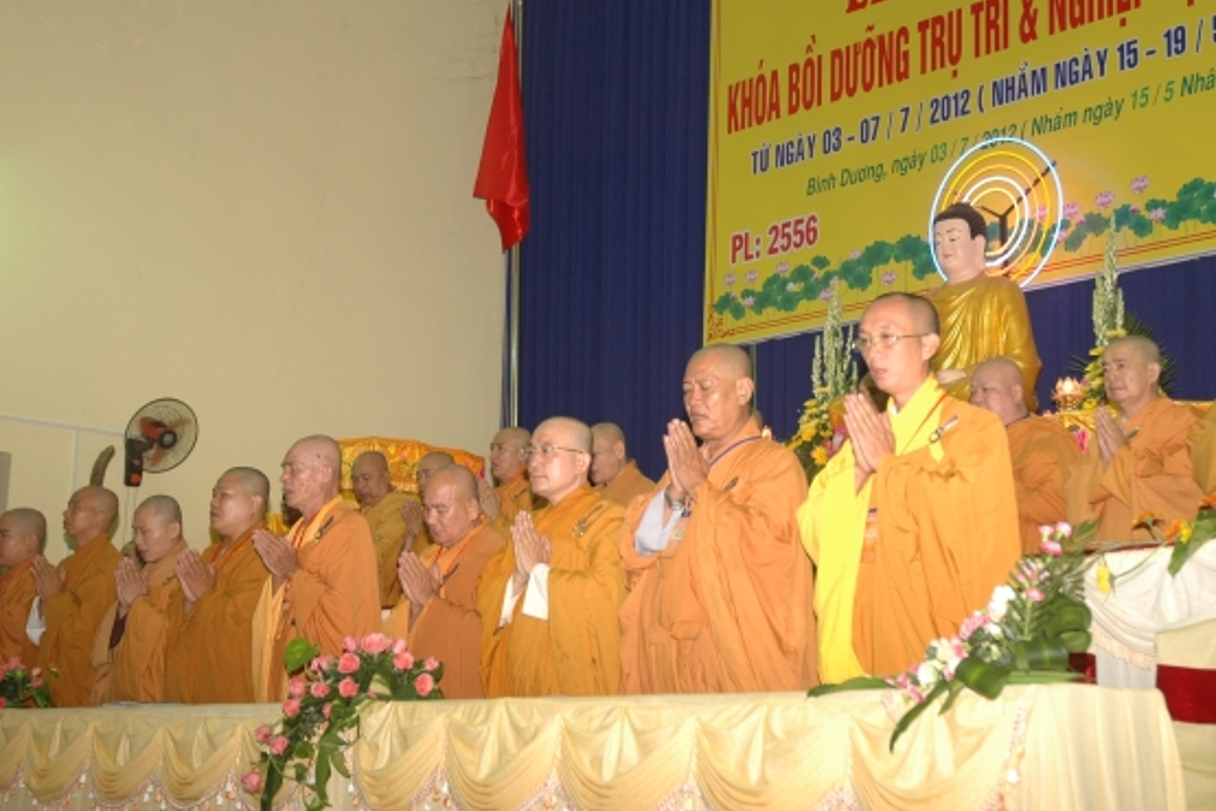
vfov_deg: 25.3
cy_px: 396
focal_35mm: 54
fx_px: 1810
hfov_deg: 37.1
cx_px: 662
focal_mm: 31
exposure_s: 1/60
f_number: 4
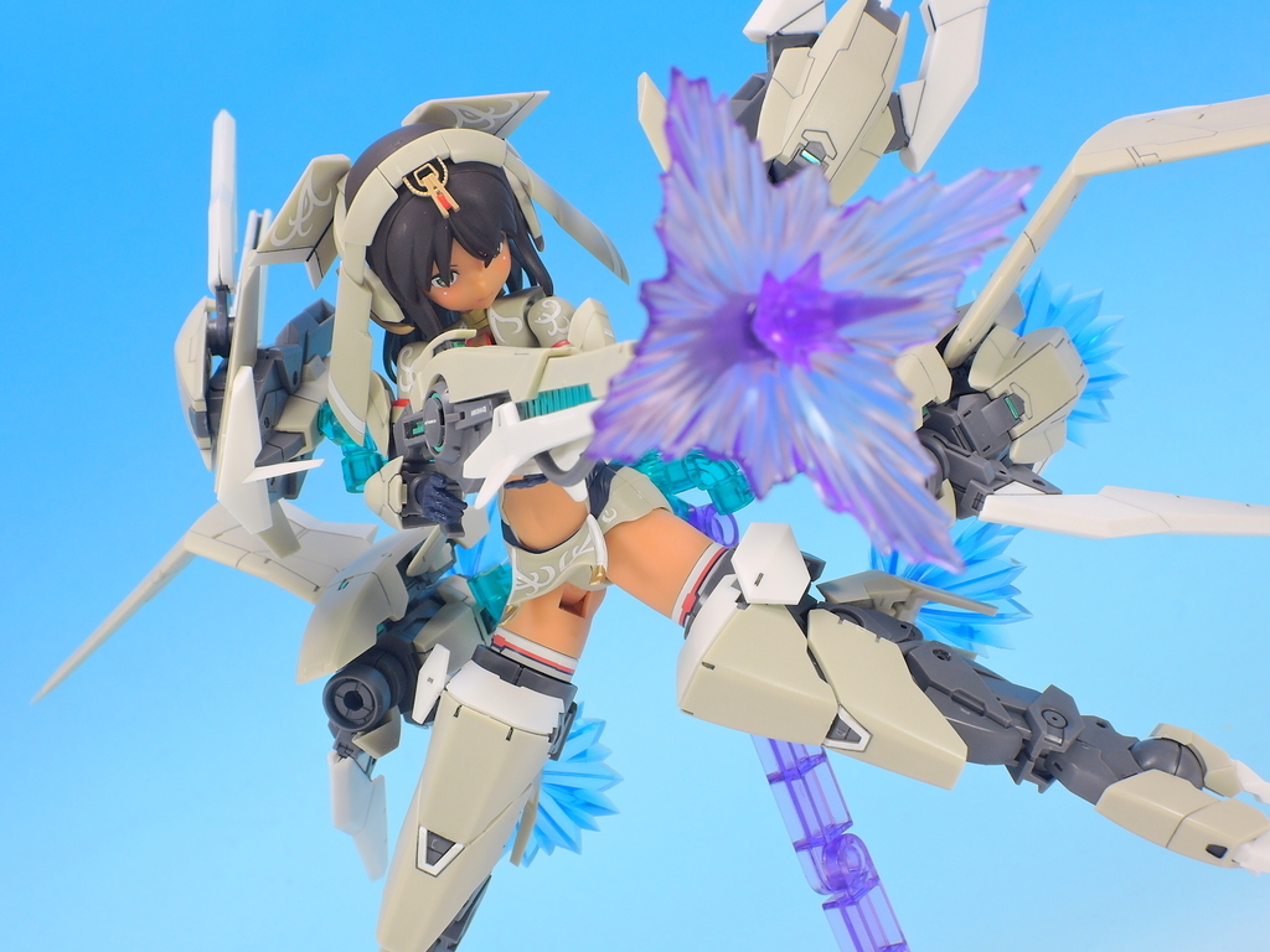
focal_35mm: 120
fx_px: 4403
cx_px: 635
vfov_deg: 12.3
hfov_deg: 16.4
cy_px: 476
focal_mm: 25.5
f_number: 7.1
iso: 80
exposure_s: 1/1.3
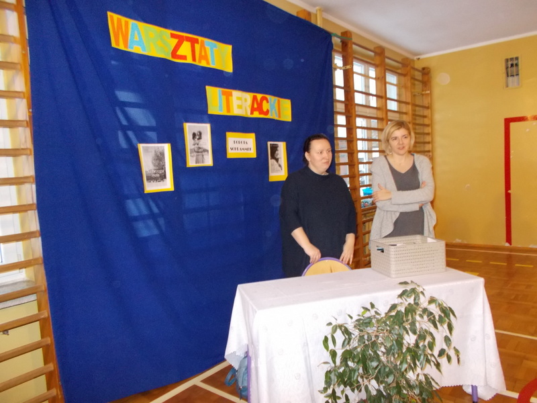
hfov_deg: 67.3
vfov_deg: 53.1
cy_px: 202
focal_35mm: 26
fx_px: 403
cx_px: 268
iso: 400
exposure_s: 1/25
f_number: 3.2
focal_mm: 4.6
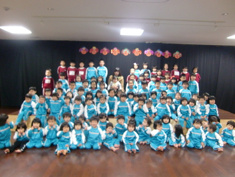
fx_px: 190
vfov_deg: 49.8
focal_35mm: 28
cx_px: 118
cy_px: 88
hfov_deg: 63.4
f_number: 2.6
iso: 400
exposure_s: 1/60
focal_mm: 4.9
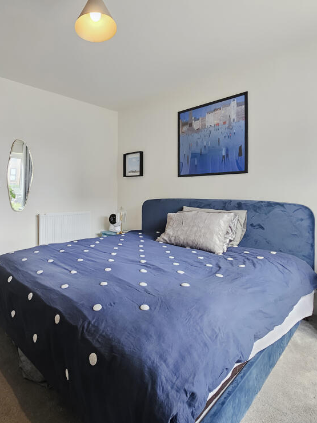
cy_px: 210
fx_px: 220
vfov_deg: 87.8
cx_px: 109
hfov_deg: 69.8
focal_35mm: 18
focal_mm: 2.2
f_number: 2.2
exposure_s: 1/70.8
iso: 80
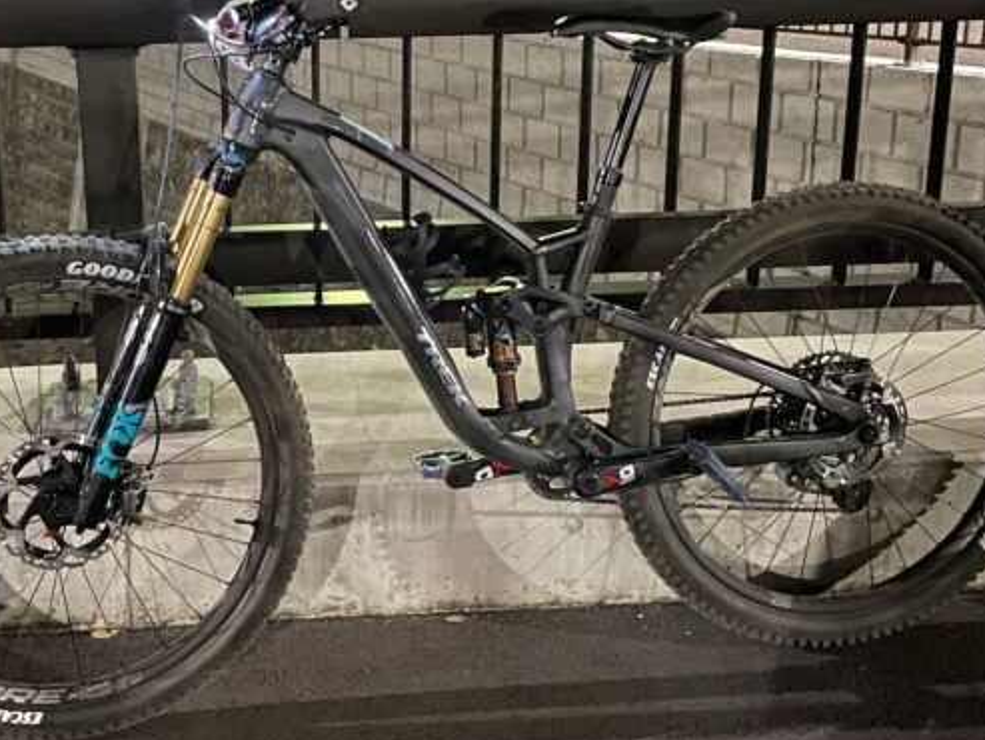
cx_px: 296
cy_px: 222
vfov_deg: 26.8
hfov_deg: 35.0
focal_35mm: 54
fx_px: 1537
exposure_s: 1/4
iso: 640
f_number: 1.6
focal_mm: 4.2
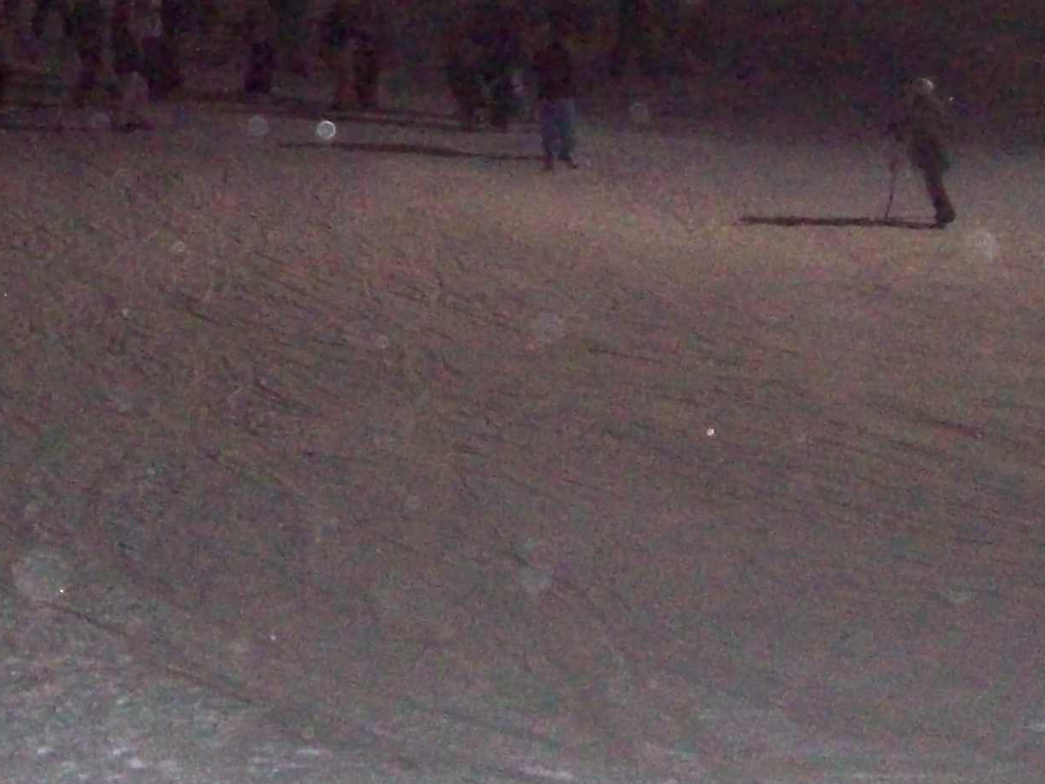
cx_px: 423
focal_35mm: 92
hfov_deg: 21.3
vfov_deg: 16.0
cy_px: 199
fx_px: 2778
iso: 800
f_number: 2.8
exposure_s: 1/128
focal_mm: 6.2
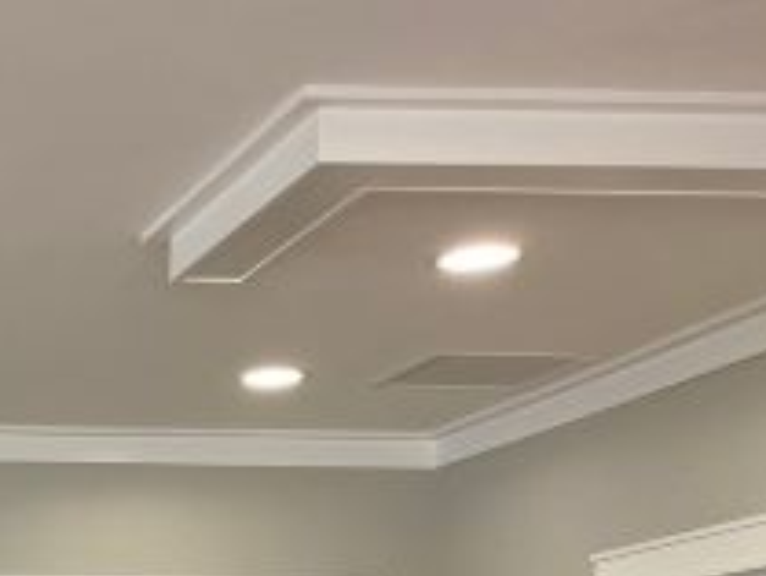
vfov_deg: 16.3
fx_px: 1838
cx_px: -394
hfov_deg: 20.2
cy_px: 855
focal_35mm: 83
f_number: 1.8
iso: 64
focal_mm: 4.25
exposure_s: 1/120
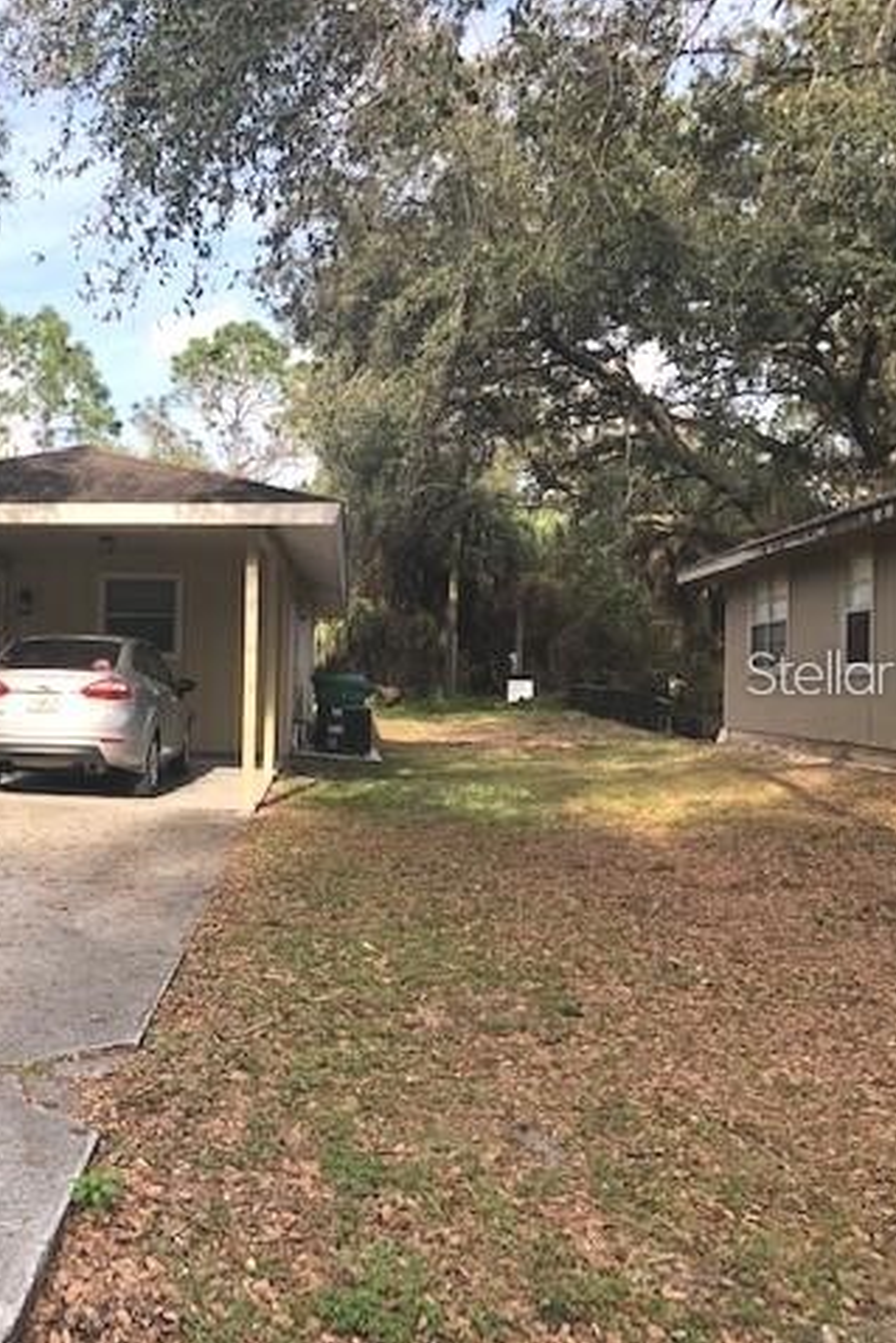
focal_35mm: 39
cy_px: 672
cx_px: 112
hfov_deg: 32.7
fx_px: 1455
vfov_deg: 49.5
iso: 20
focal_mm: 3.99
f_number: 1.8
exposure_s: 1/495
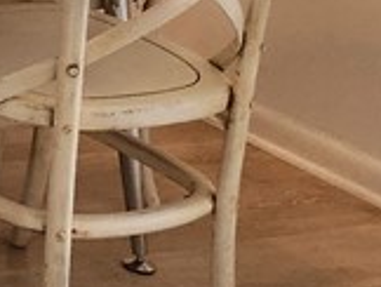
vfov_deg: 9.9
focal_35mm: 145
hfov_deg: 10.2
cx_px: -738
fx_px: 1598
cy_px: -169
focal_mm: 5.4
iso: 200
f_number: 1.8
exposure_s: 1/120
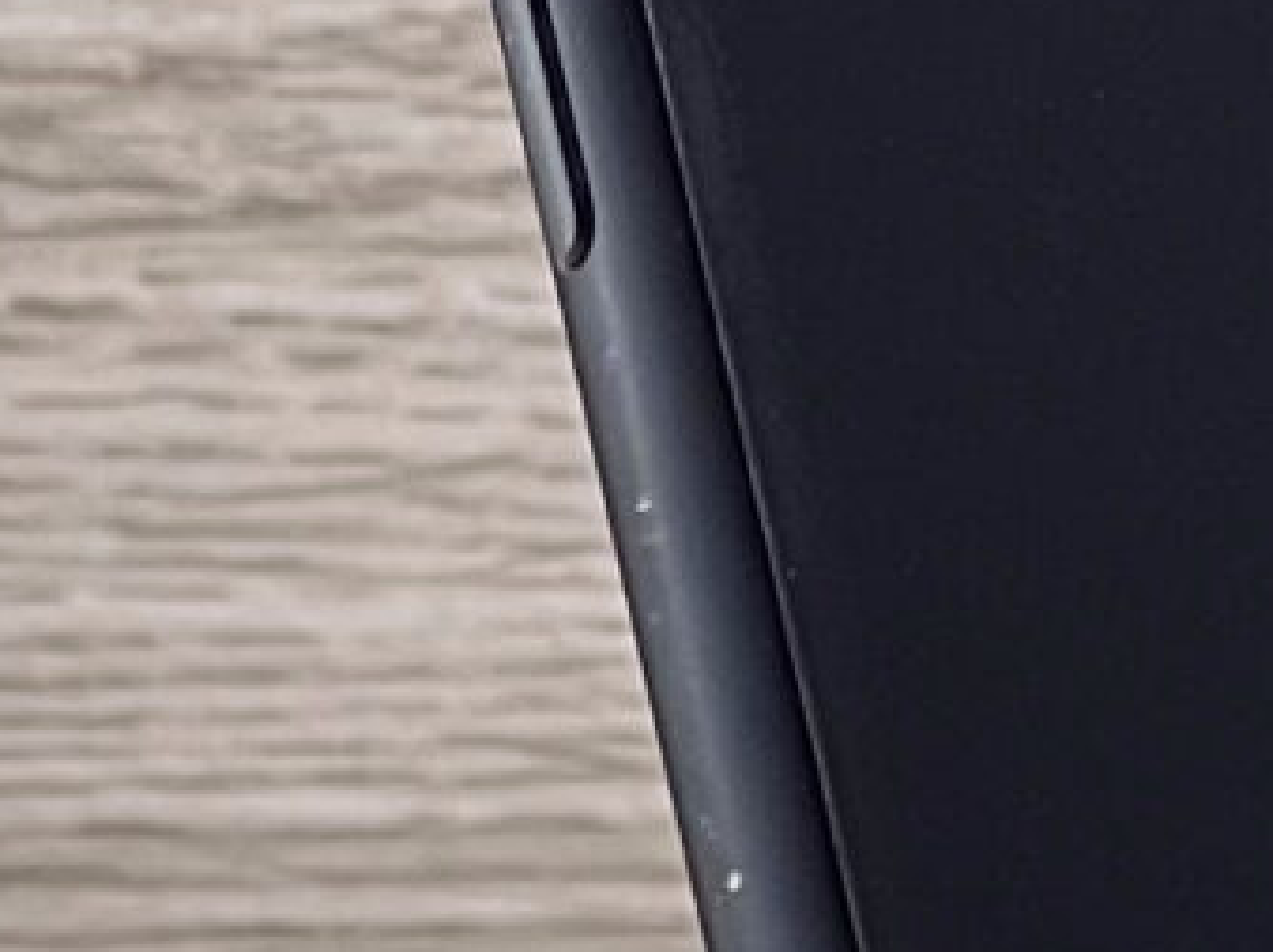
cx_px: 2218
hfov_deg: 3.4
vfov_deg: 2.5
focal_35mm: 584
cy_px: 549
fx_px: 21461
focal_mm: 9
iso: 100
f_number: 2.8
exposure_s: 1/100
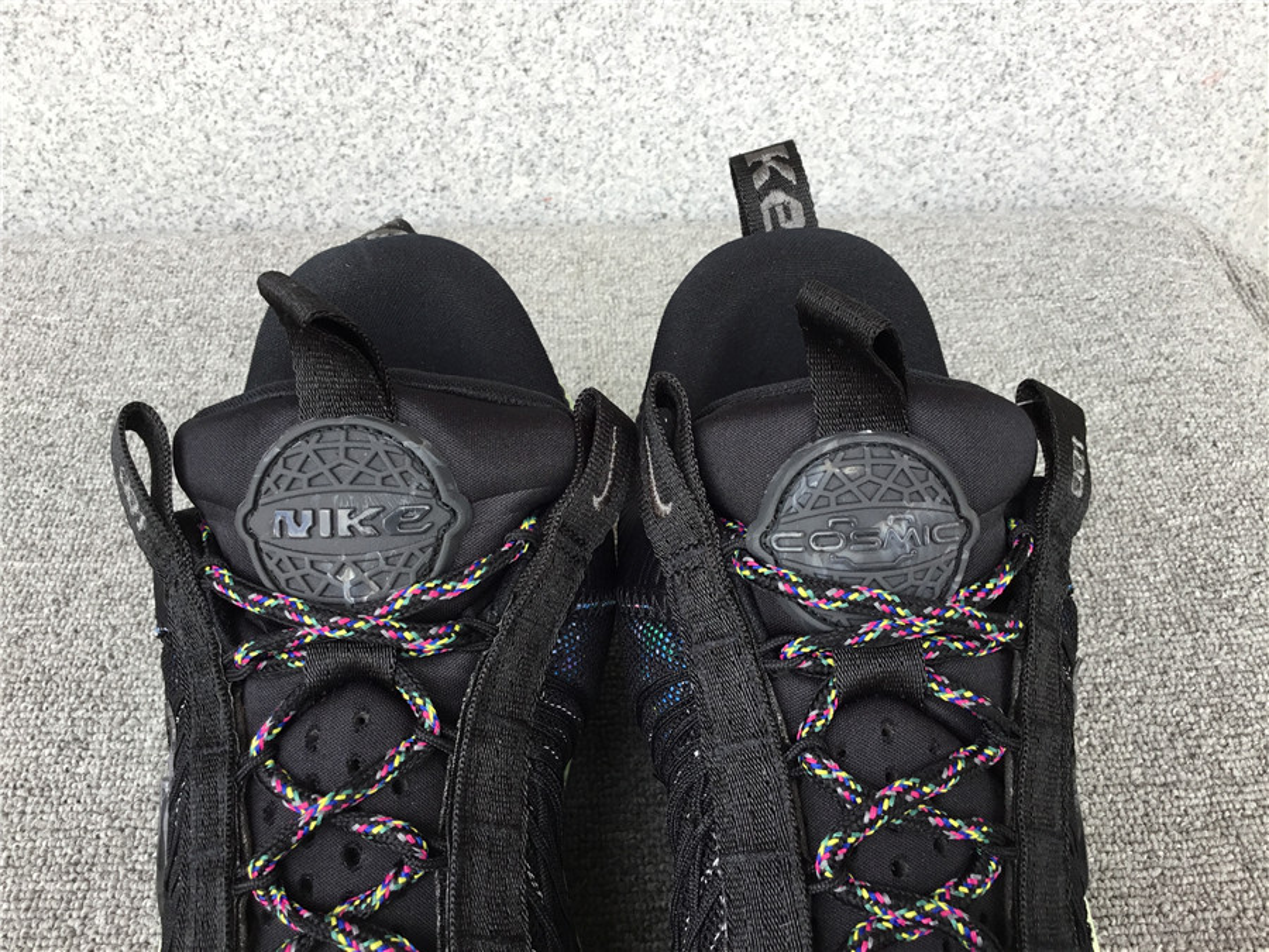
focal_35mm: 31
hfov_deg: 58.4
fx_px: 1136
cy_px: 476
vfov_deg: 45.4
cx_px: 634
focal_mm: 3.3
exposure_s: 1/100
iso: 32
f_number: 2.4
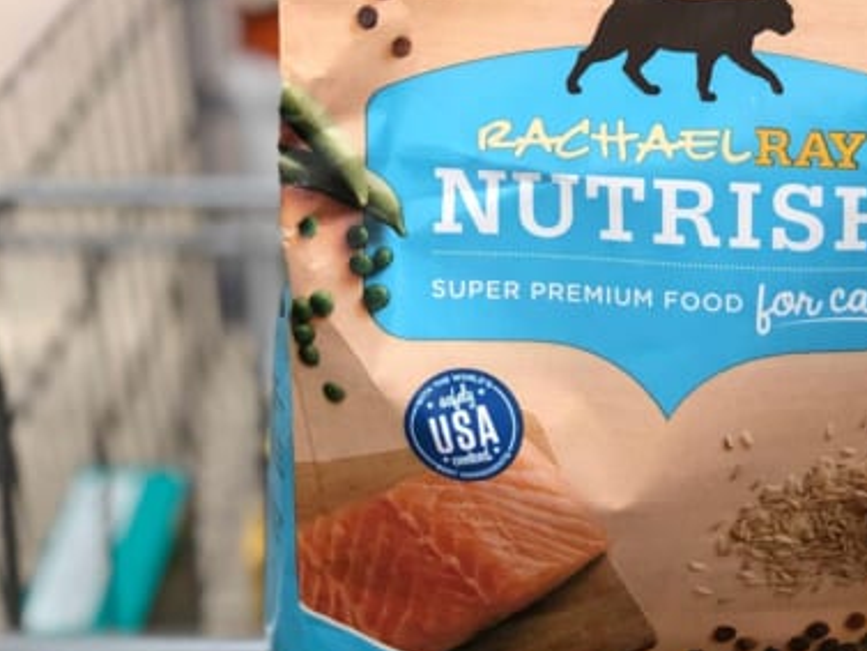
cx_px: 681
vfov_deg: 13.9
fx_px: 2656
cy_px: 207
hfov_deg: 18.4
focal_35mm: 106
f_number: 2.4
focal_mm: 6
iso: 80
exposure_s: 1/60
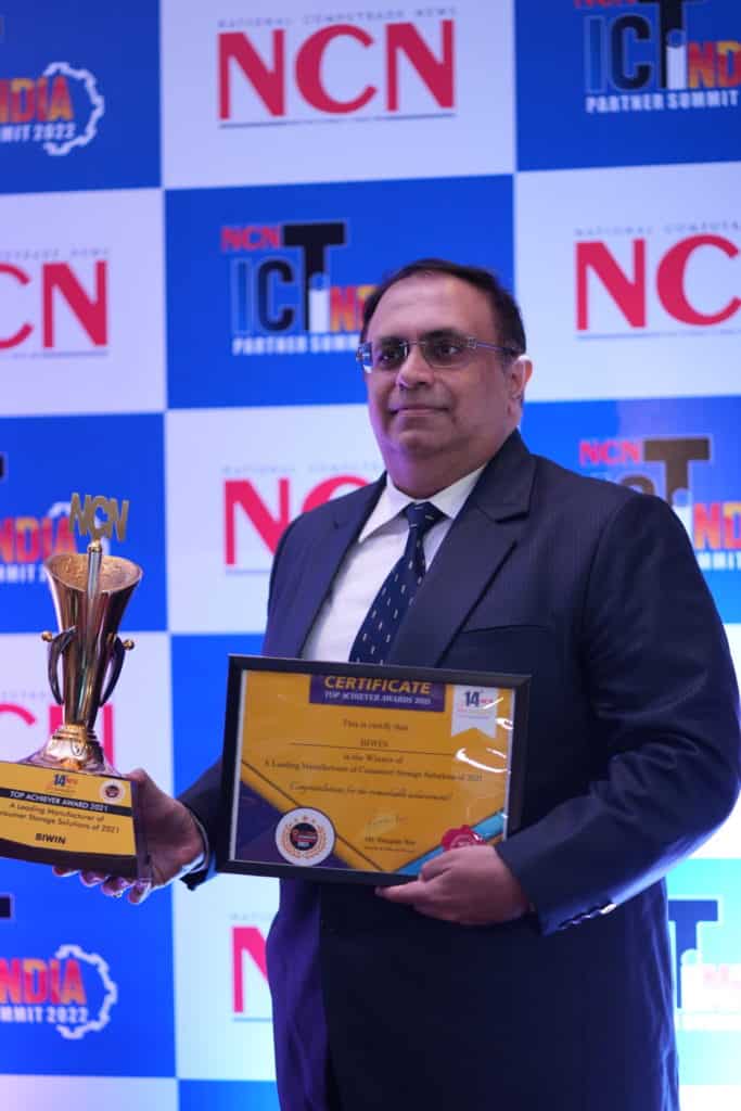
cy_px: 556
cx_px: 370
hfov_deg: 16.1
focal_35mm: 85
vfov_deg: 23.9
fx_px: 2623
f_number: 1.8
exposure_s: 1/160
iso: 500
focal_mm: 85
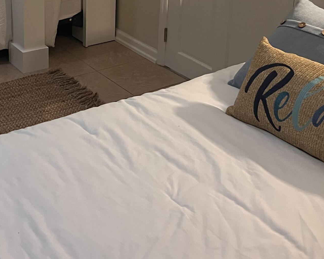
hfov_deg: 31.2
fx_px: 575
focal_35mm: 60
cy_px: -17
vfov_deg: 23.9
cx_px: 103
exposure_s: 1/40
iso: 500
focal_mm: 5.7
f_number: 1.5
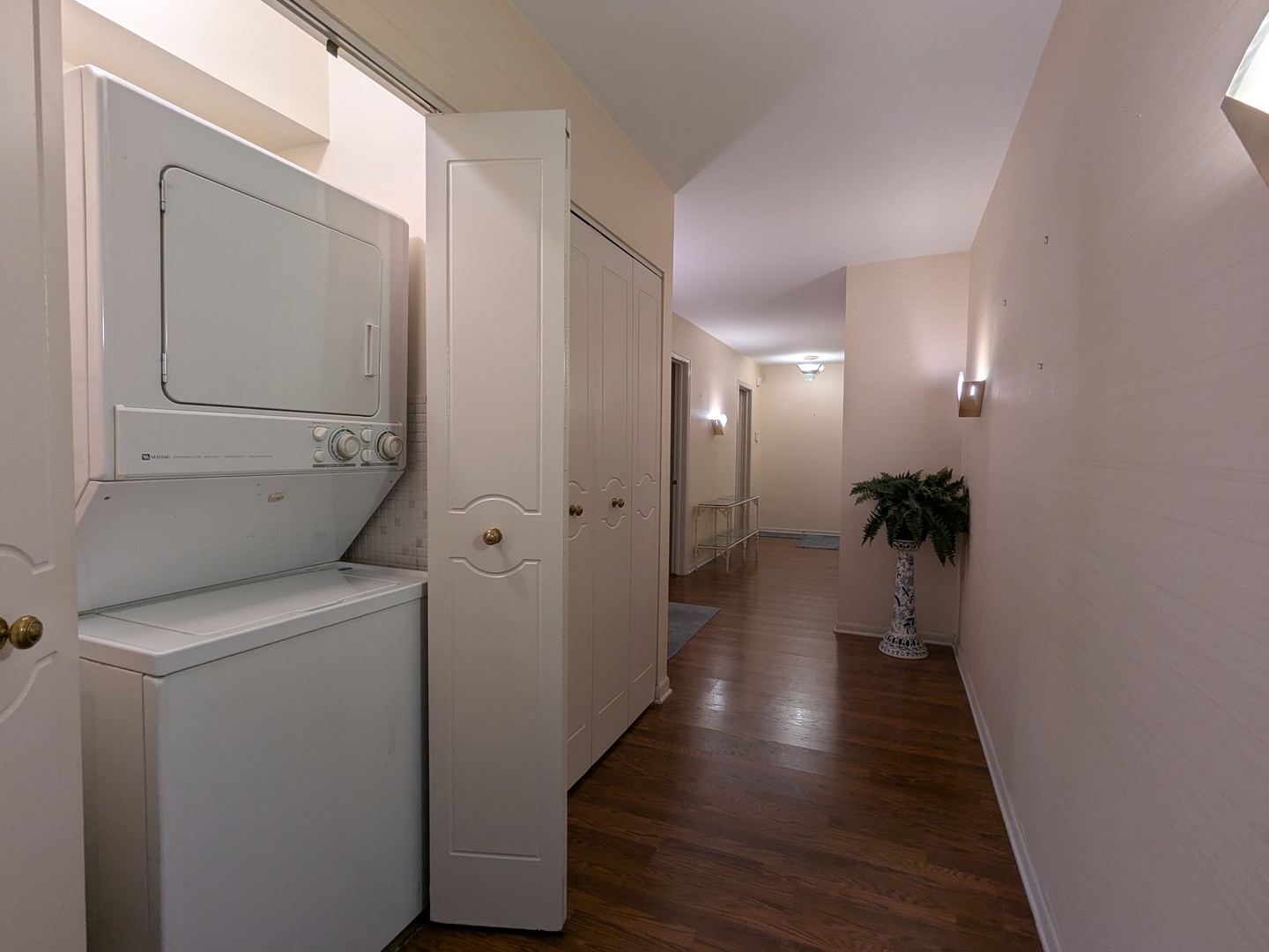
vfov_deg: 78.1
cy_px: 476
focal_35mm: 16
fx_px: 587
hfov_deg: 94.5
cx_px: 634
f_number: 2.2
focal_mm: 2.35
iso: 82
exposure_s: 1/24
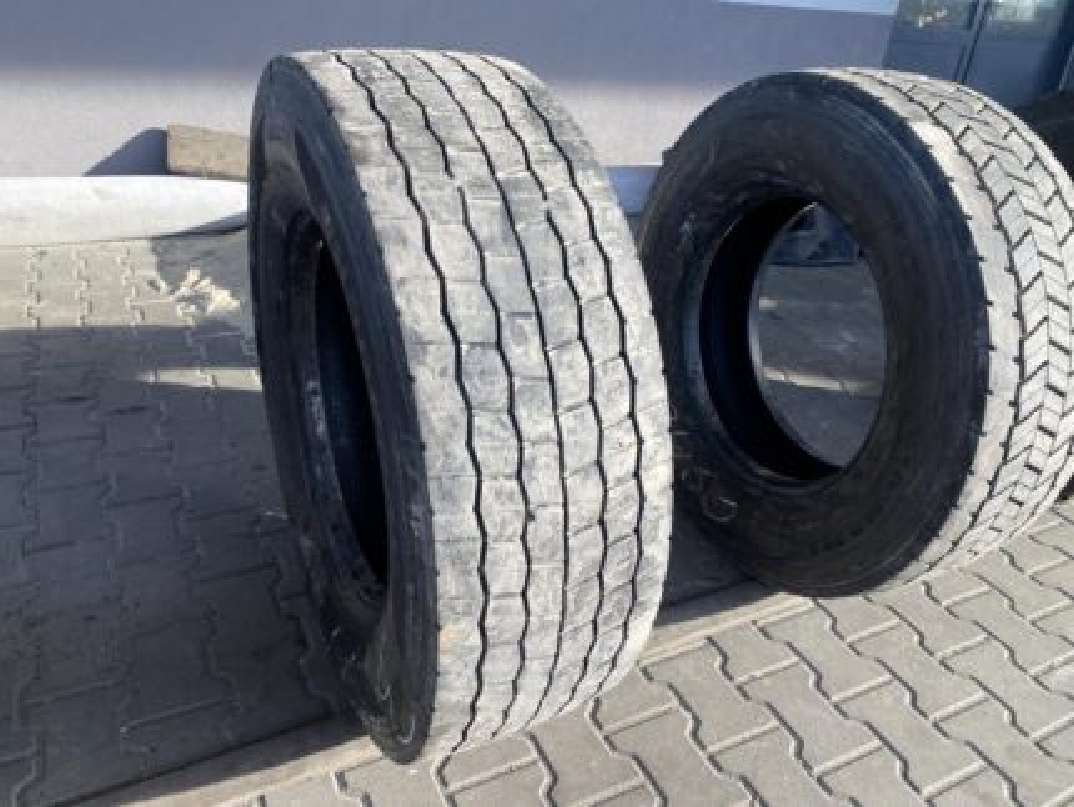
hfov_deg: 67.3
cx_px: 537
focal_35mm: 26
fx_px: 807
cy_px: 404
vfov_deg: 53.1
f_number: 1.8
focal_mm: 4.25
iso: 32
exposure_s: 1/437
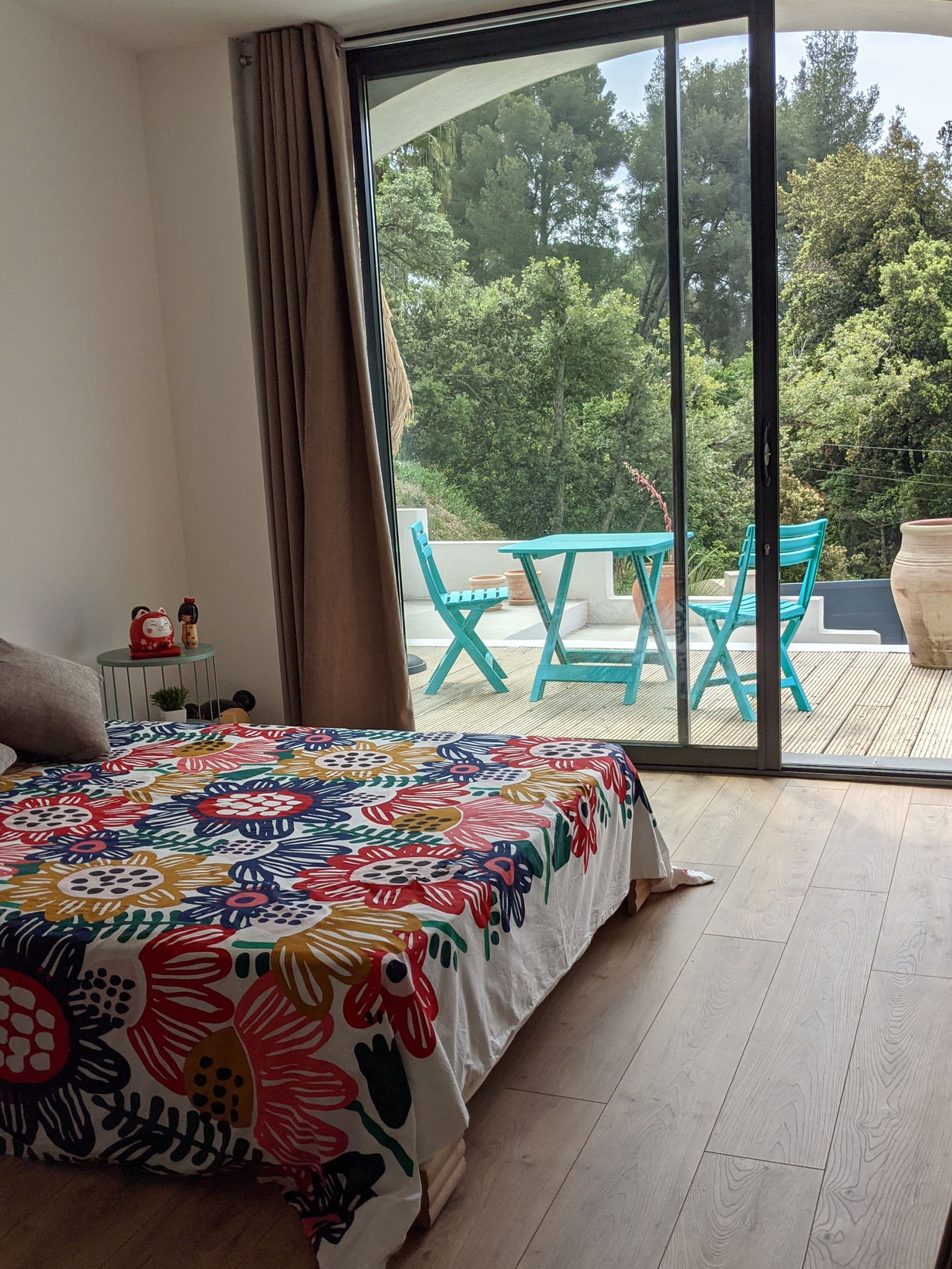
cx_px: 521
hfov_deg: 40.7
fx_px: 1283
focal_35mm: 35
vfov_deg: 52.6
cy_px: 682
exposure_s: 1/1805
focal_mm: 4.38
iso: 44
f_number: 1.73
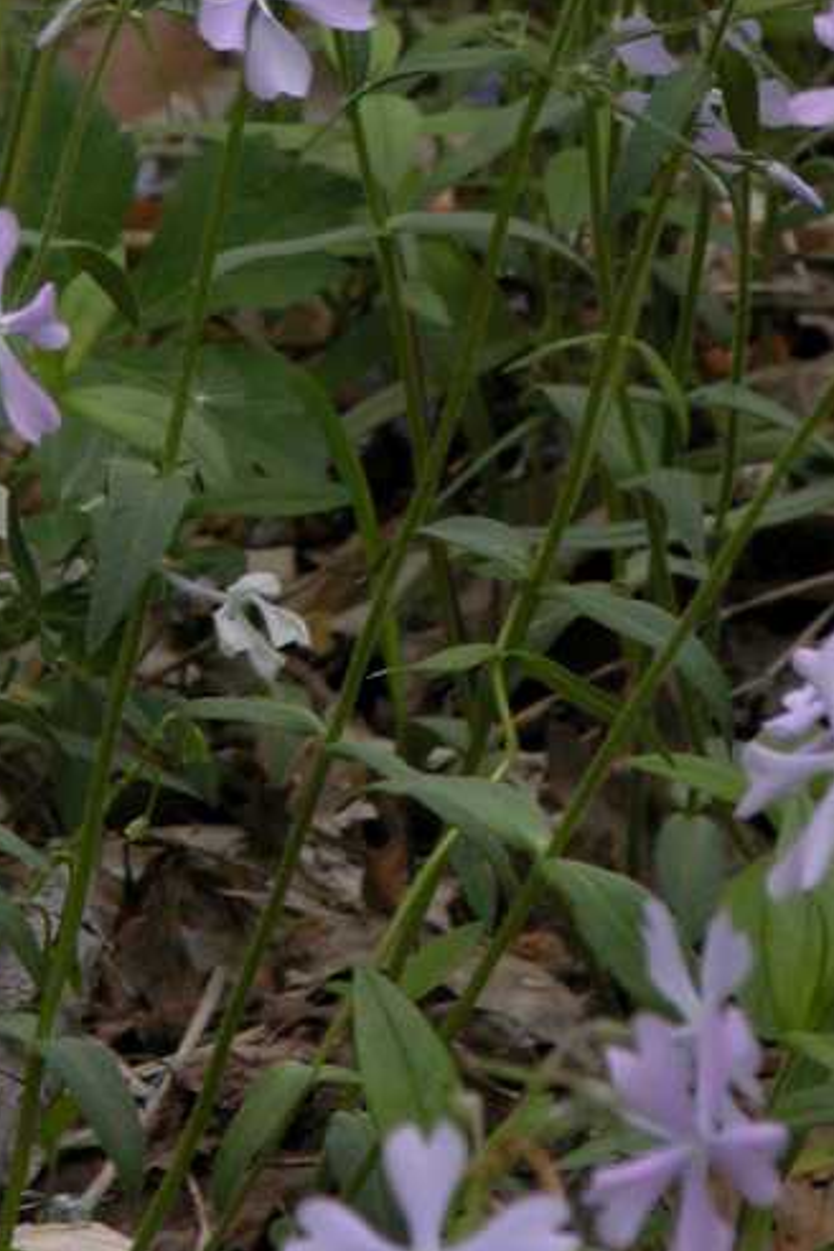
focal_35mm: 557
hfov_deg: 2.5
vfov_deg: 3.7
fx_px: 19354
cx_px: 285
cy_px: -275
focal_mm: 52.4
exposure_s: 1/4.1
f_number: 7.2
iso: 145
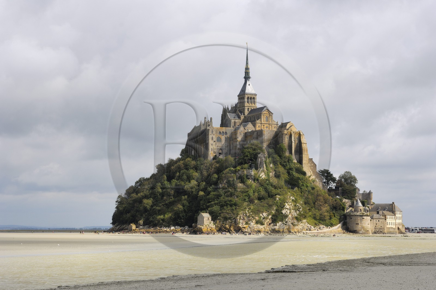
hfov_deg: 28.1
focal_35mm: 72
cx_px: 218
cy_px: 145
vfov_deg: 18.9
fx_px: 871
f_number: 8.5
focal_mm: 48
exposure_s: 1/200
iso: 100
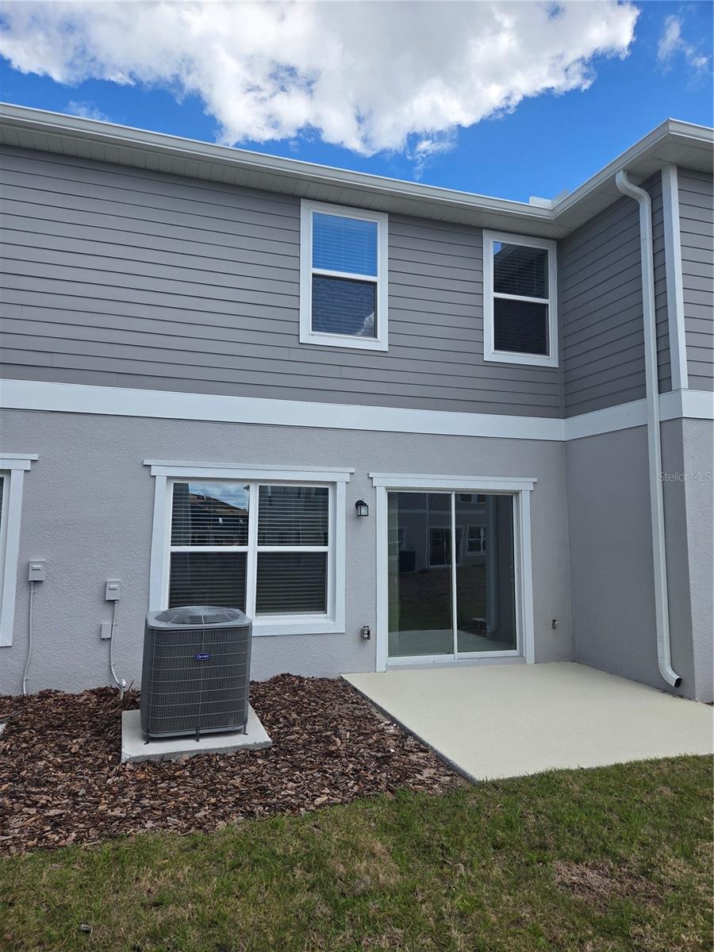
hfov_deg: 58.9
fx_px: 633
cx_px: 357
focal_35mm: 23
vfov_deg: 73.9
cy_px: 476
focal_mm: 5.4
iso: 80
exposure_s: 1/3768
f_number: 1.8
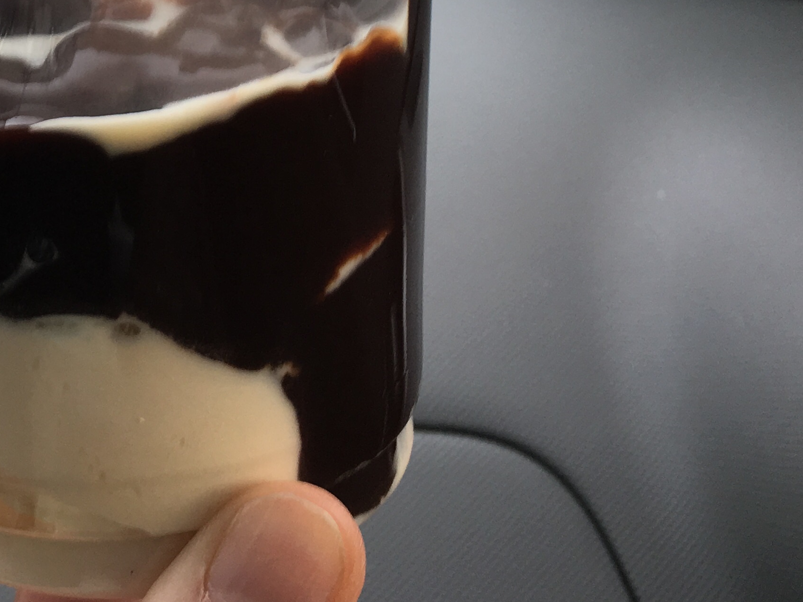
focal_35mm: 69
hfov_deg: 27.0
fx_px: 1601
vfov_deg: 20.3
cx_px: 49
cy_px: -70
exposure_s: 1/40
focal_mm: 4.15
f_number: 2.2
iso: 25
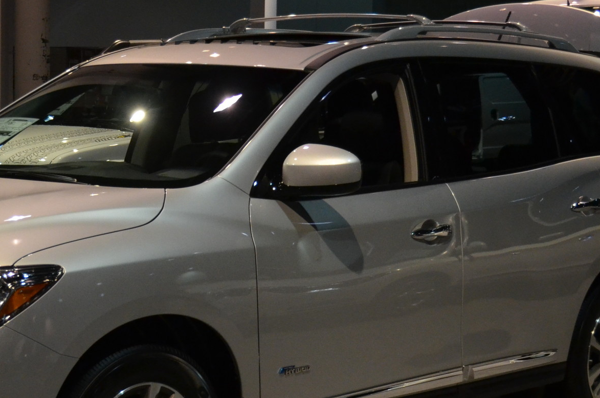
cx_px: 196
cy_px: 215
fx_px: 1648
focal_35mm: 99
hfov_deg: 20.6
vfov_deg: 13.8
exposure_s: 1/500
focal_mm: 31
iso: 1400
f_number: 4
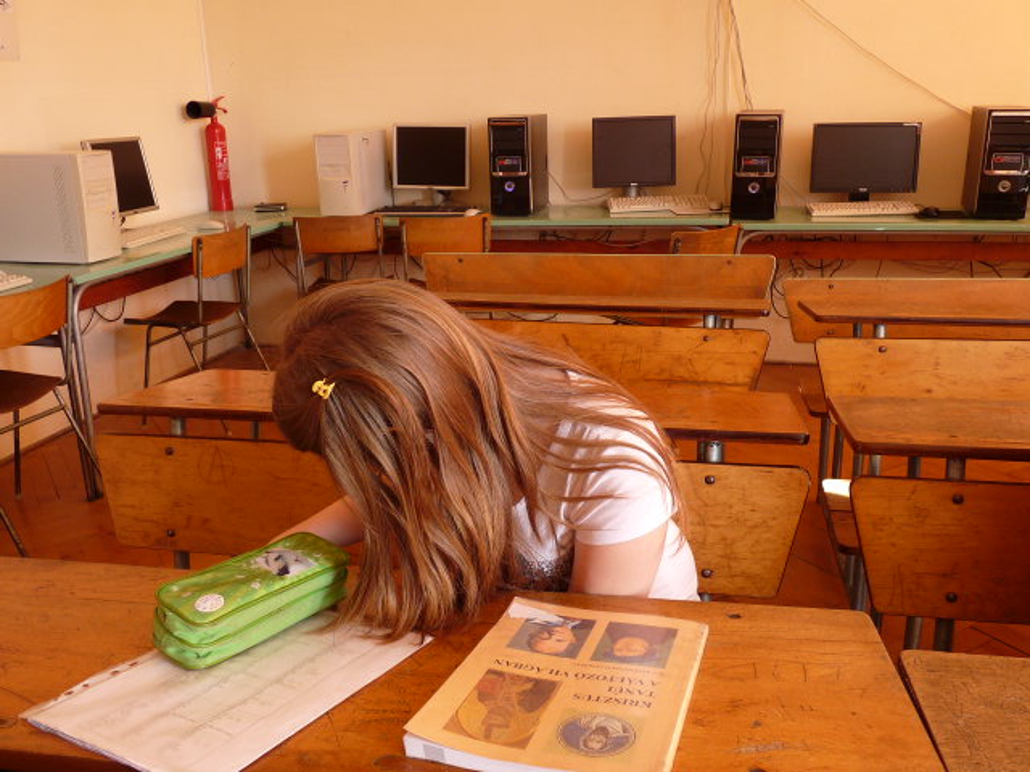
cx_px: 515
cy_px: 386
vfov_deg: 46.8
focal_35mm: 30
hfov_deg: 60.0
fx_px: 893
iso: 100
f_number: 2.8
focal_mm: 4.8
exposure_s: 1/40
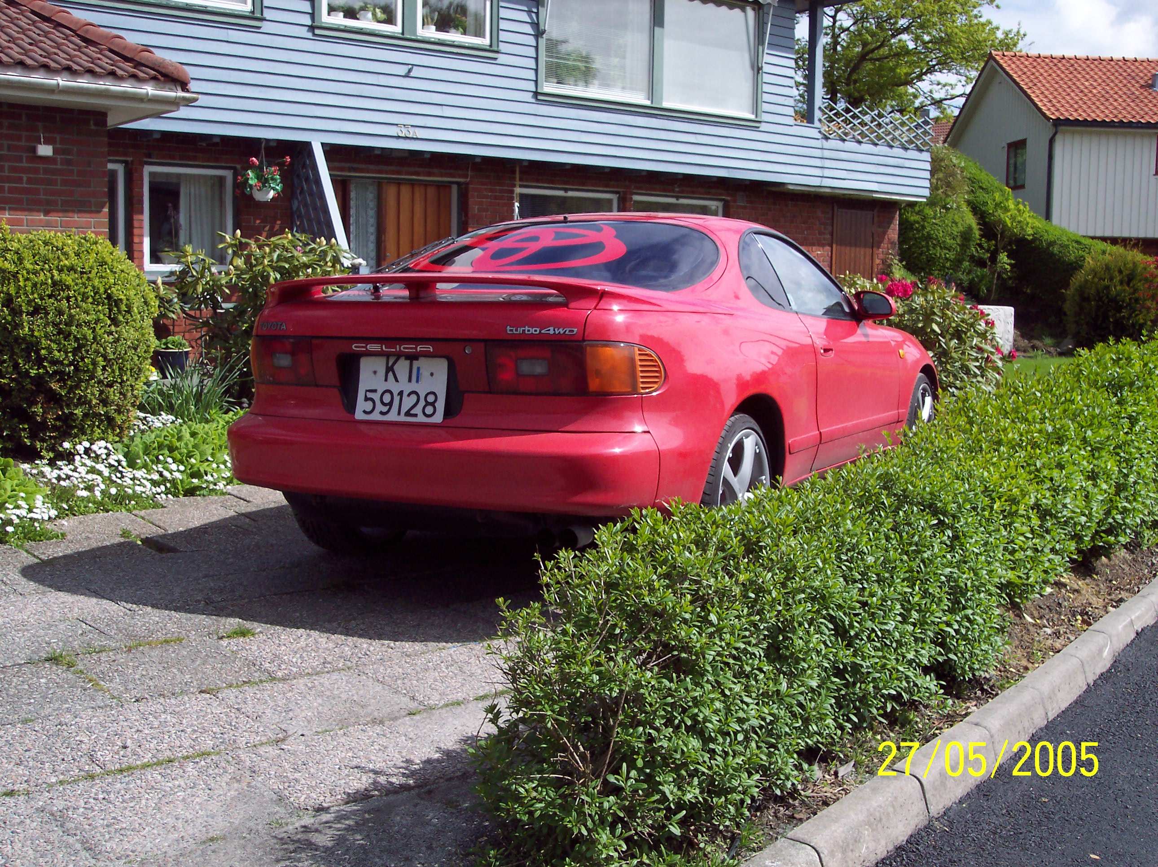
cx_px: 579
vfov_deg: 37.7
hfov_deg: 49.0
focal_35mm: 38
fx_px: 1270
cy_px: 434
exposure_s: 1/700
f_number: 4.8
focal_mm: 8
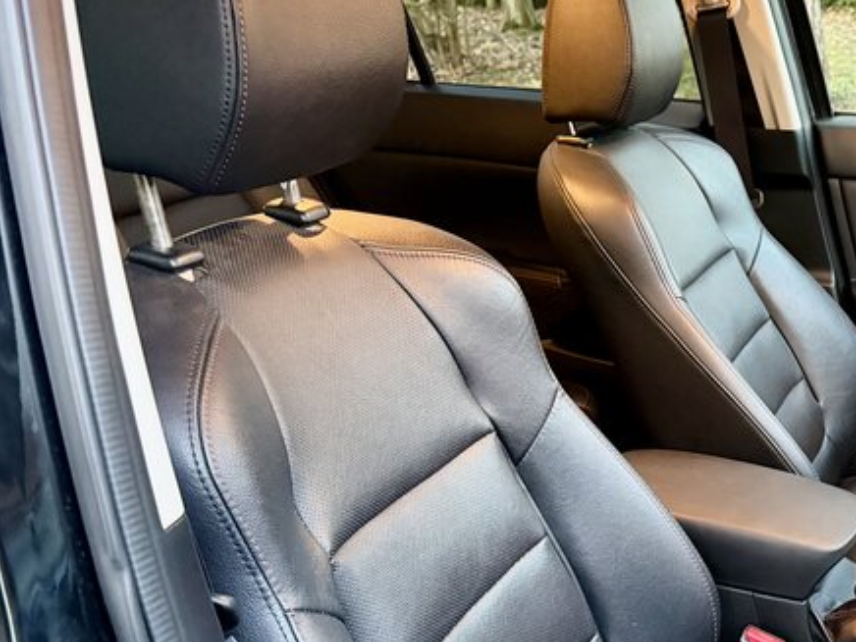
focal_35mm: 44
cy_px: 459
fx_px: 1088
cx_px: 768
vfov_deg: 32.4
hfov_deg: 39.8
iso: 1000
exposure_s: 1/33
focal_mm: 6.76
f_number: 1.78
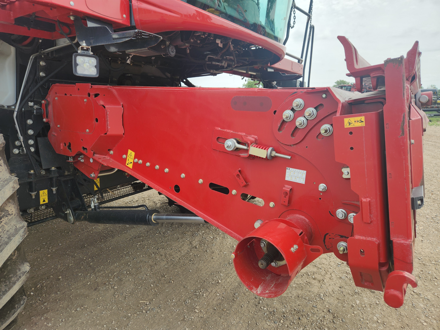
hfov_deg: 73.9
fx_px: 292
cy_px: 165
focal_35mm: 23
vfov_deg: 58.9
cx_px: 220
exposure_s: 1/758
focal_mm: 5.4
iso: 20
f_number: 1.8
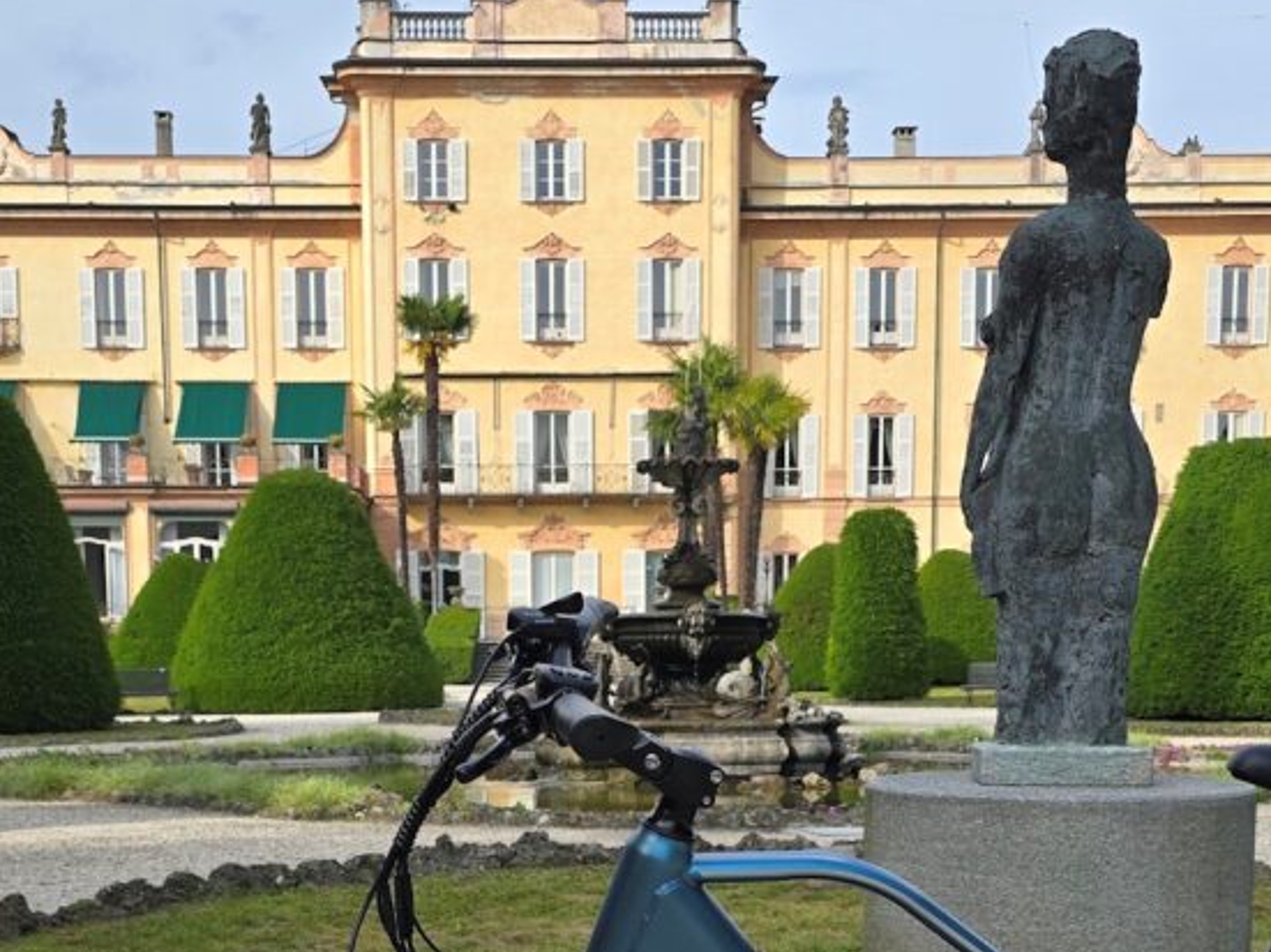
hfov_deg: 36.1
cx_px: 542
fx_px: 1946
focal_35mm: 53
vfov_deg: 26.4
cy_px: 886
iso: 12
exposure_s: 1/418
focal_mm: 6.3
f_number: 1.7
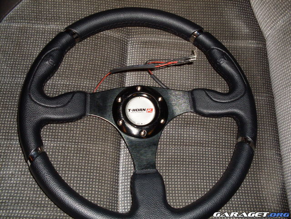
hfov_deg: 49.0
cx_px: 146
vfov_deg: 37.7
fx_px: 319
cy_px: 110
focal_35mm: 38
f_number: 2.8
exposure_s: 1/45
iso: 100
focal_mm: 6.3
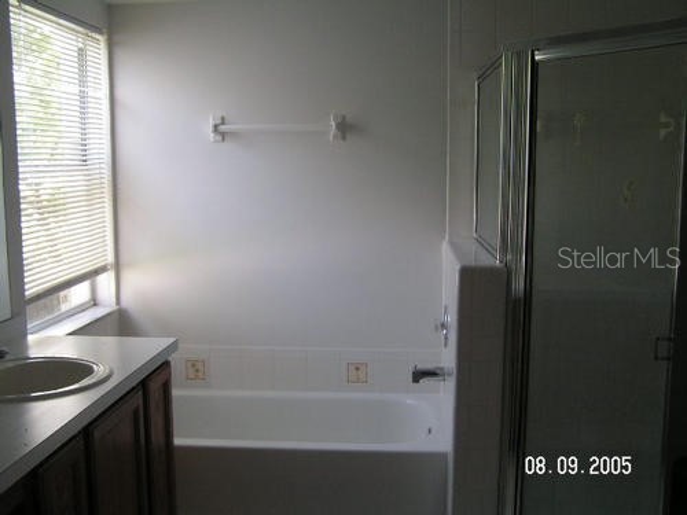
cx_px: 344
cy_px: 258
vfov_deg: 35.1
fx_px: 814
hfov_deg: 45.8
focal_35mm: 41
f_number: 2.8
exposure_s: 1/50
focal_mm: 6.8
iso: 80
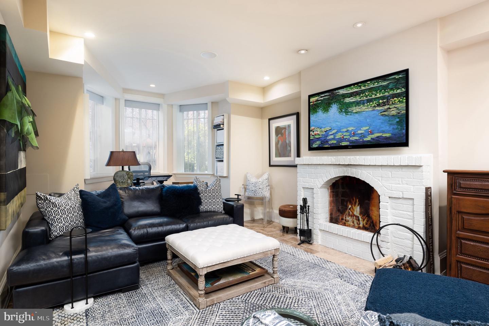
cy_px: 163
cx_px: 244
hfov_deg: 86.9
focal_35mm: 19
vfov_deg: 64.5
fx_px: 258
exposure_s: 1/30
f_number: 13
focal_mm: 19
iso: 800
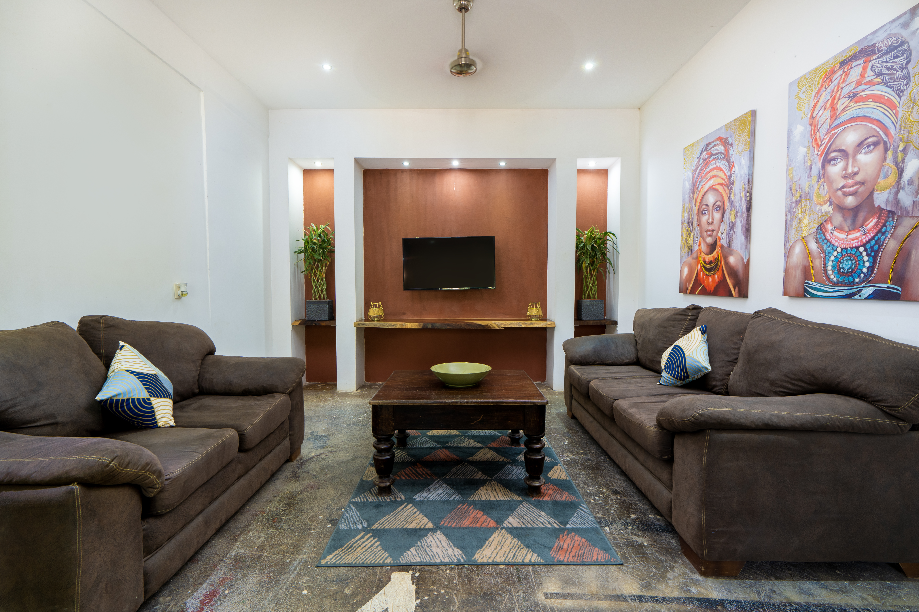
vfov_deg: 73.7
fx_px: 408
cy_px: 306
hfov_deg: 96.7
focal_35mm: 16
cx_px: 460
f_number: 10
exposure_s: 1/1.25
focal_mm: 16
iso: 200
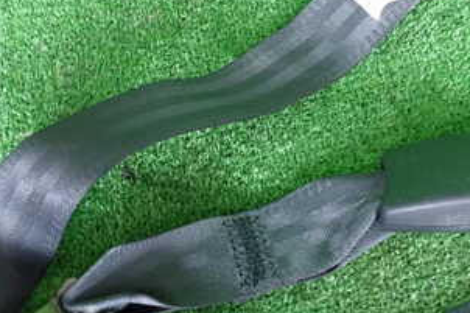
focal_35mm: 62
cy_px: 216
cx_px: 364
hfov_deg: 31.7
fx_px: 809
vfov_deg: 21.8
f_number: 2.3
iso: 800
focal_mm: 5.4
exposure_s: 1/15
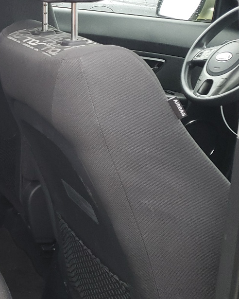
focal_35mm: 66
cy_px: 140
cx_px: -131
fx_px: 584
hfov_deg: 19.7
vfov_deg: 28.7
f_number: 1.5
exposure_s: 1/60.2
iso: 72
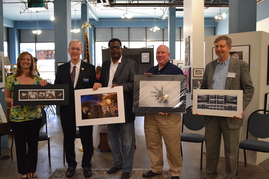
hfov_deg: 57.2
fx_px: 247
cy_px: 90
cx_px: 134
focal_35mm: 33
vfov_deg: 40.0
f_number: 3.8
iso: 1250
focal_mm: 22
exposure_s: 1/60
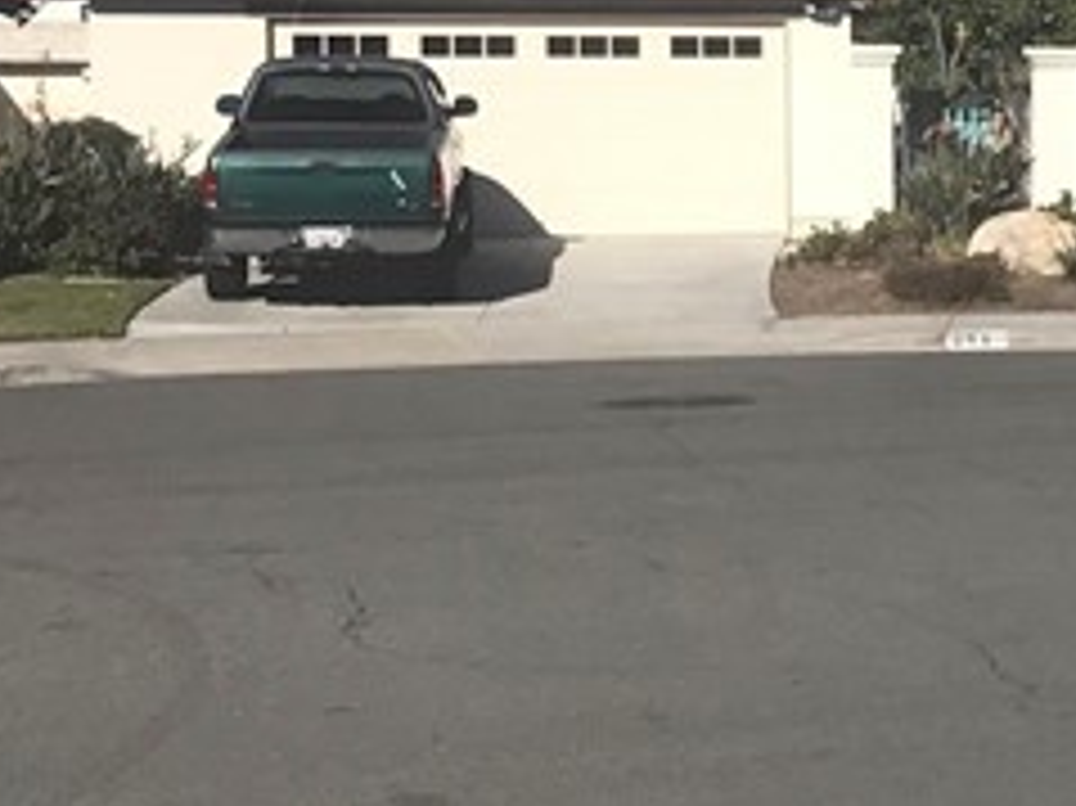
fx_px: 3728
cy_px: 320
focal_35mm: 120
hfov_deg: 15.3
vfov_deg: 12.3
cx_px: 1585
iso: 20
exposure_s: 1/3425
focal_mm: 3.99
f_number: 1.8
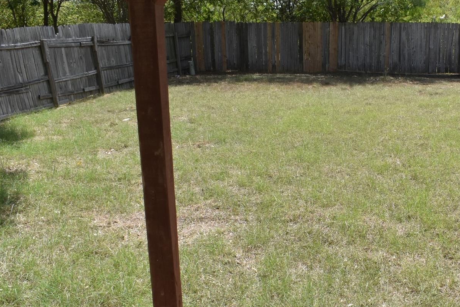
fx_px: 652
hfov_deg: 38.0
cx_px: 340
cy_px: 211
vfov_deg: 26.3
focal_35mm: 51
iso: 1000
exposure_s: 1/640
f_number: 13
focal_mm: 20
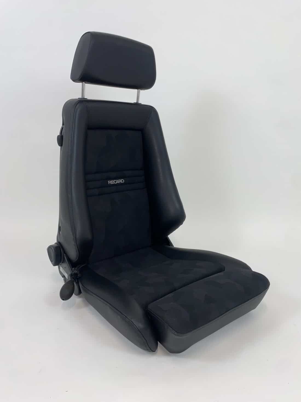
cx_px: 150
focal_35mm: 26
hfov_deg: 53.1
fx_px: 301
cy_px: 201
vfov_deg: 67.3
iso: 40
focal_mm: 4.25
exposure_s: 1/100
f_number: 1.8
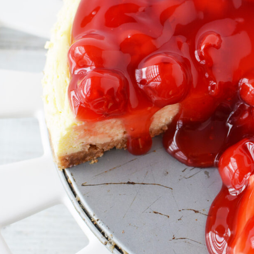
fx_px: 704
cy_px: 79
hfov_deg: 20.4
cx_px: 150
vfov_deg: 20.4
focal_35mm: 85
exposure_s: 1/125
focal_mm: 35
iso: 400
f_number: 5.6
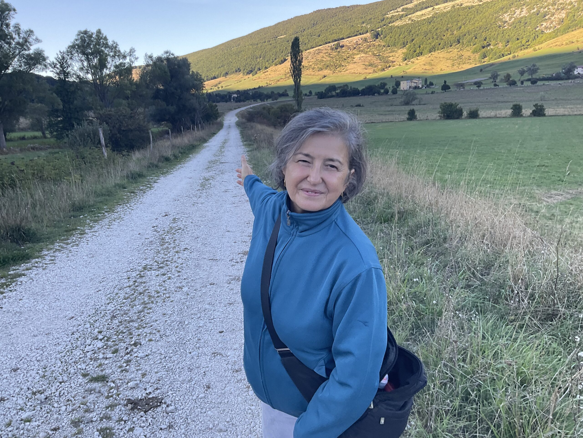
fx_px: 488
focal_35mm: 29
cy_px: 219
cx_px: 292
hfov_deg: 61.7
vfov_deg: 48.2
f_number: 1.8
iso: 16
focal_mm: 3
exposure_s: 1/138
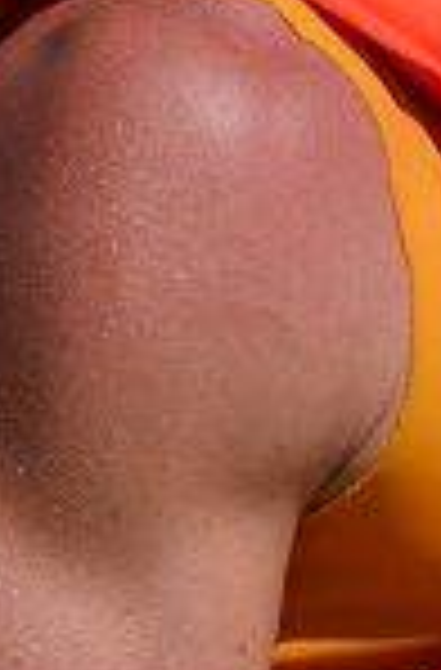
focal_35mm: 449
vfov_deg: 4.6
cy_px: 517
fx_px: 8328
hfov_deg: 3.0
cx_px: 513
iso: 320
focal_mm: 58
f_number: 8
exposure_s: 1/2000
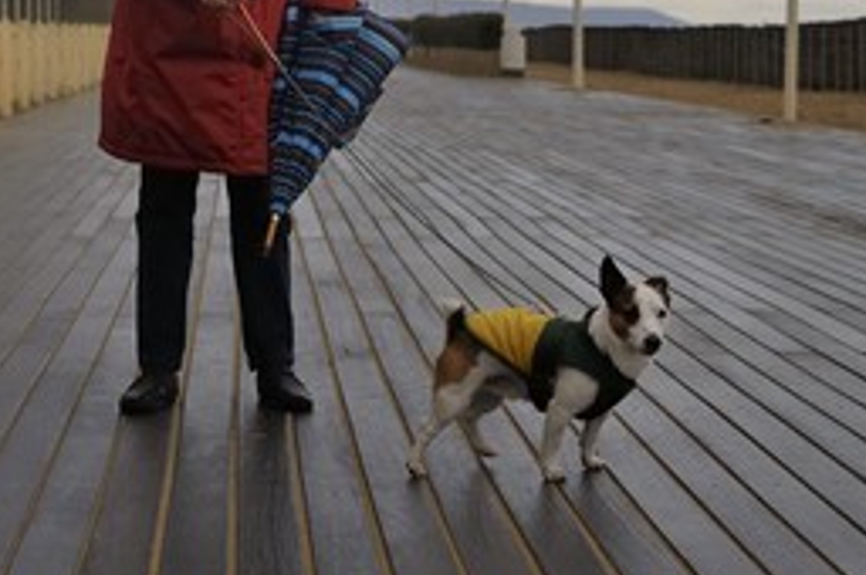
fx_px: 2763
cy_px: 227
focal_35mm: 115
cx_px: 626
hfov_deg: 17.7
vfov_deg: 11.9
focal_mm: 70
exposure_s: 1/60
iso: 400
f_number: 6.3
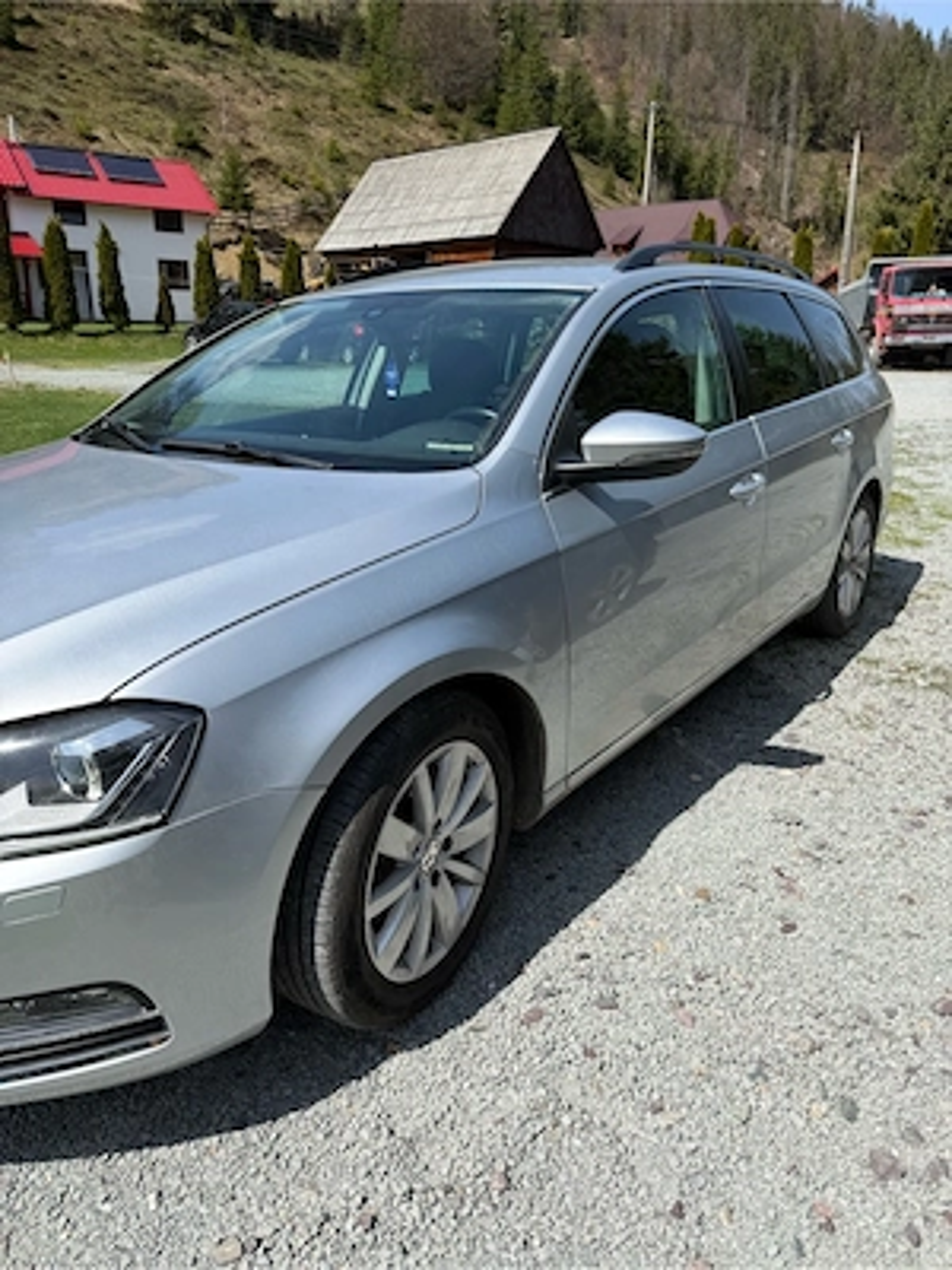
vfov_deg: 71.6
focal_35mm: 24
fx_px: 880
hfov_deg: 56.8
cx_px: 476
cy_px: 635
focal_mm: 6.76
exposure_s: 1/4405
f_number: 1.78
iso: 80
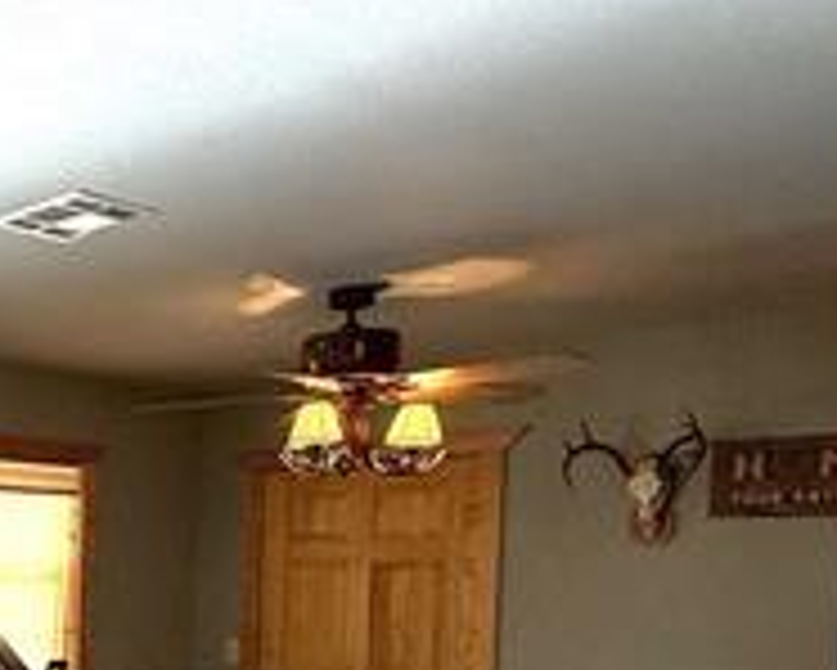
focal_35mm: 47
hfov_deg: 29.1
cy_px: 630
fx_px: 1165
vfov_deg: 30.4
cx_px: -338
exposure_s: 1/120
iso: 80
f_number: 2.2
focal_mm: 2.22
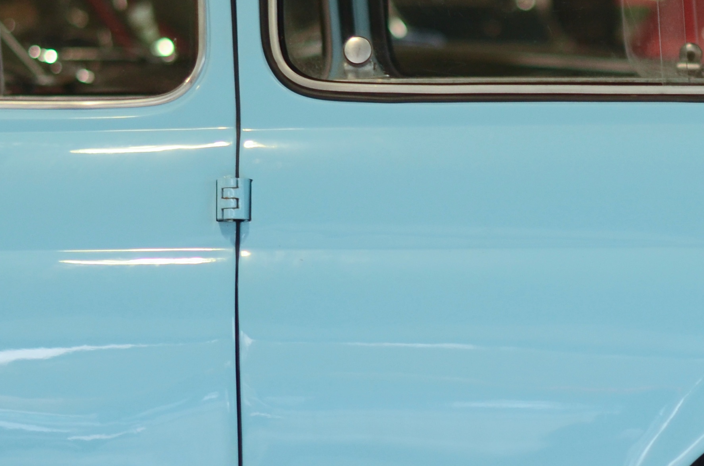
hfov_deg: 9.8
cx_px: 700
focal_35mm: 209
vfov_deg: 6.5
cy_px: 271
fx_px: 4079
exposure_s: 1/125
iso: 320
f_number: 2
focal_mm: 50
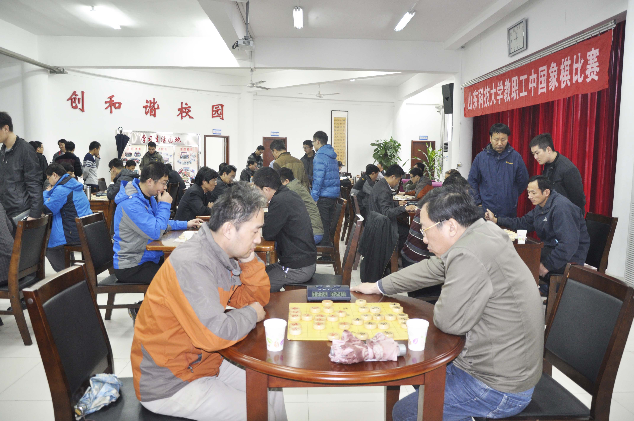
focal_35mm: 27
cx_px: 317
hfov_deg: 67.4
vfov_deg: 47.8
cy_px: 210
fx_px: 475
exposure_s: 1/30
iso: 720
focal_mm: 18
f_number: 3.5
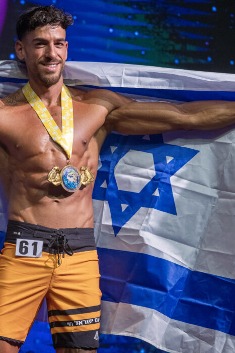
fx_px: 1947
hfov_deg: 6.9
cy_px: 242
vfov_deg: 10.3
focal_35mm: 199
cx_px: 72
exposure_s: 1/1250
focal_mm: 136
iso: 3200
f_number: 5
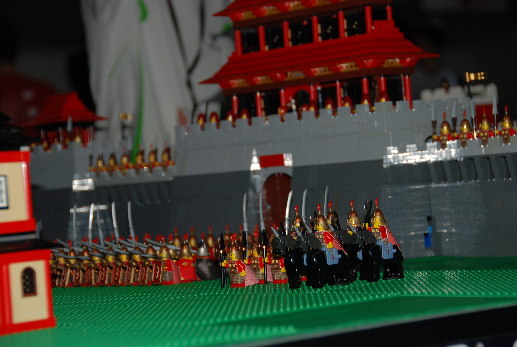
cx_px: 258
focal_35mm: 120
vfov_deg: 11.5
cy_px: 174
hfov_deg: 17.0
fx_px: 1727
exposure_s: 1/60
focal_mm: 80
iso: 100
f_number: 5.3
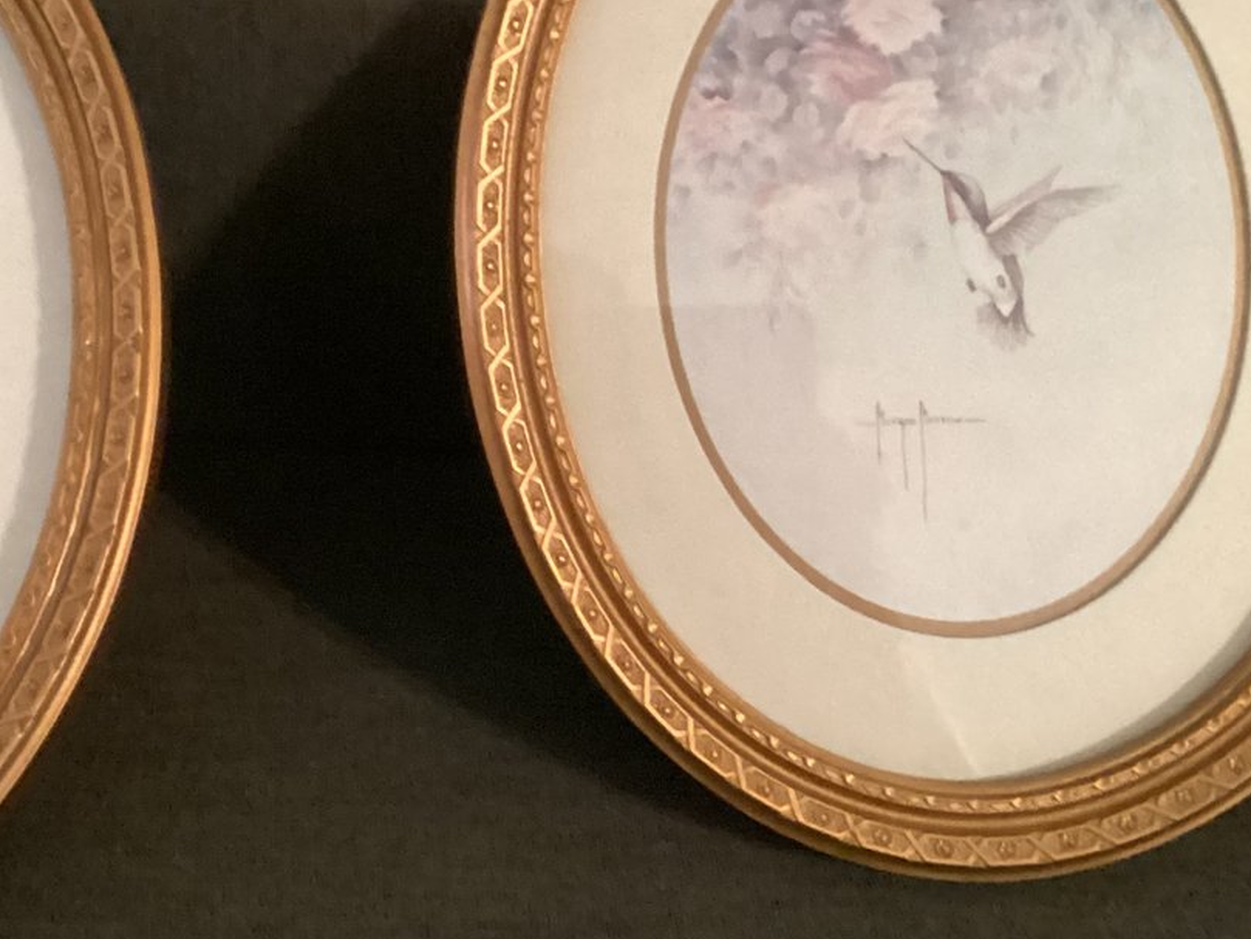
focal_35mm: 58
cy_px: 281
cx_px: 329
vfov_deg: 25.1
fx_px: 2096
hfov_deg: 32.7
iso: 640
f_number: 2.4
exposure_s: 1/30
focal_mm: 3.3
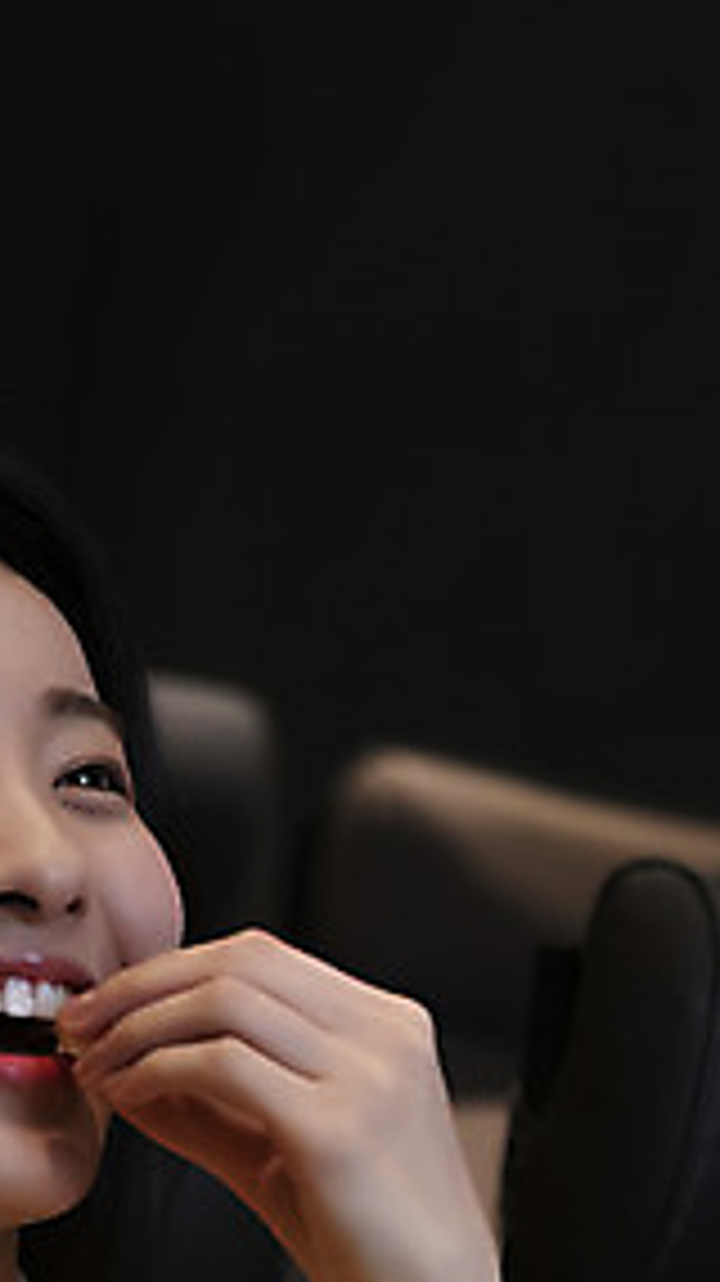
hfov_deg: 11.2
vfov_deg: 20.1
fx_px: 3603
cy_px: 886
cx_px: -112
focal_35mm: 106
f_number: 2.8
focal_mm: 48
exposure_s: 1/100
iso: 1250
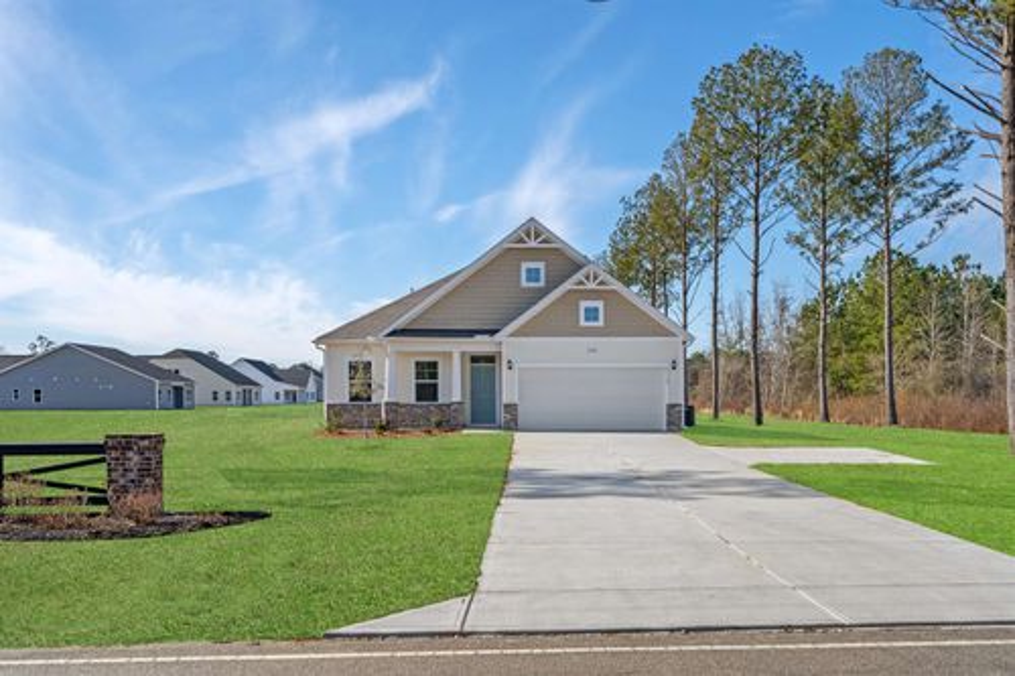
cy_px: 338
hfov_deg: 54.5
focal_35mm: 35
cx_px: 508
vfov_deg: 37.8
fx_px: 986
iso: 250
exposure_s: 1/1000
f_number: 8
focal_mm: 35
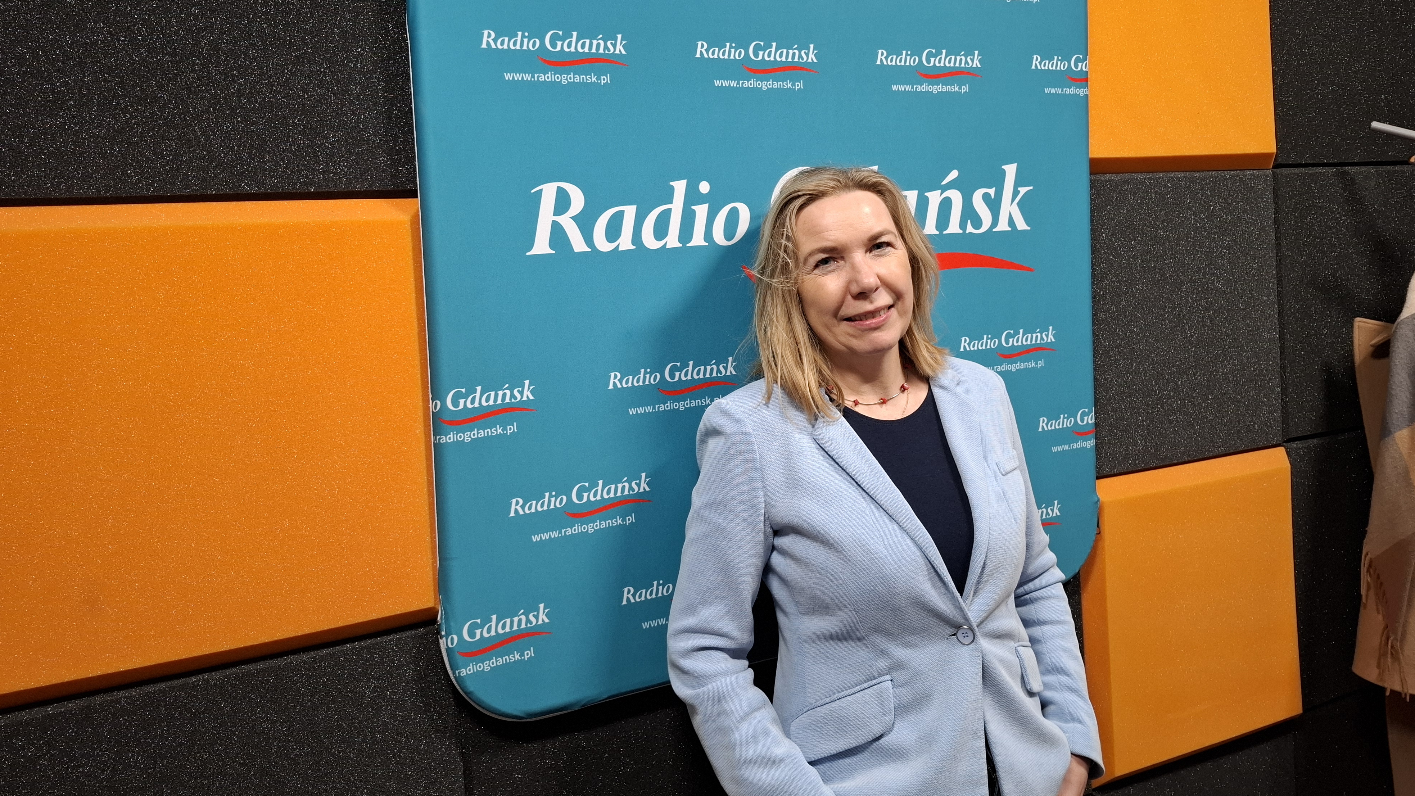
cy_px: 314
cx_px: 704
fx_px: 976
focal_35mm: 26
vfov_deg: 44.1
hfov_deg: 71.9
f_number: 1.8
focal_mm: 5.54
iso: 250
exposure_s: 1/50
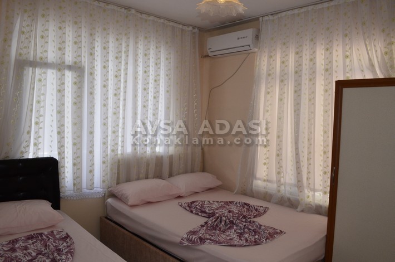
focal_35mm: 27
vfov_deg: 47.7
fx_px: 296
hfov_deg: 67.5
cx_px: 198
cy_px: 131
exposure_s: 1/200
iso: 1000
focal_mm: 18
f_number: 9.5
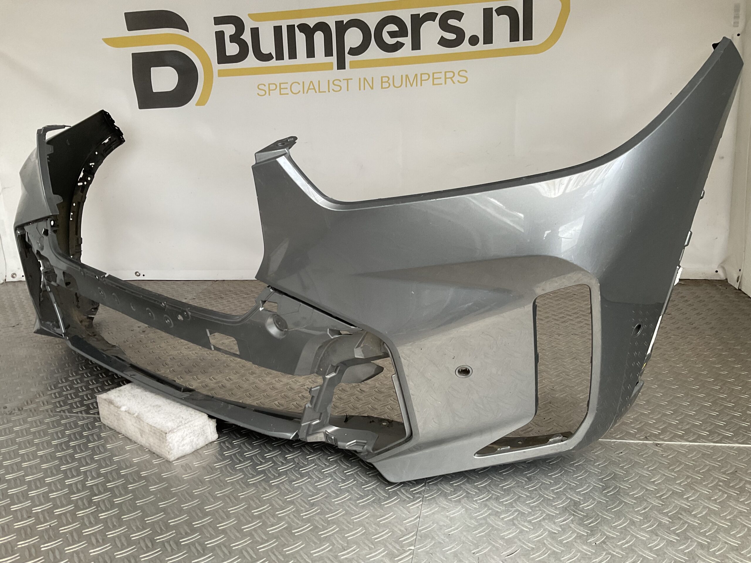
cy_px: 282
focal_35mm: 29
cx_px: 376
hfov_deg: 61.7
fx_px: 629
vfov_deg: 48.2
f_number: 1.8
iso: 64
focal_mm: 3
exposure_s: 1/60
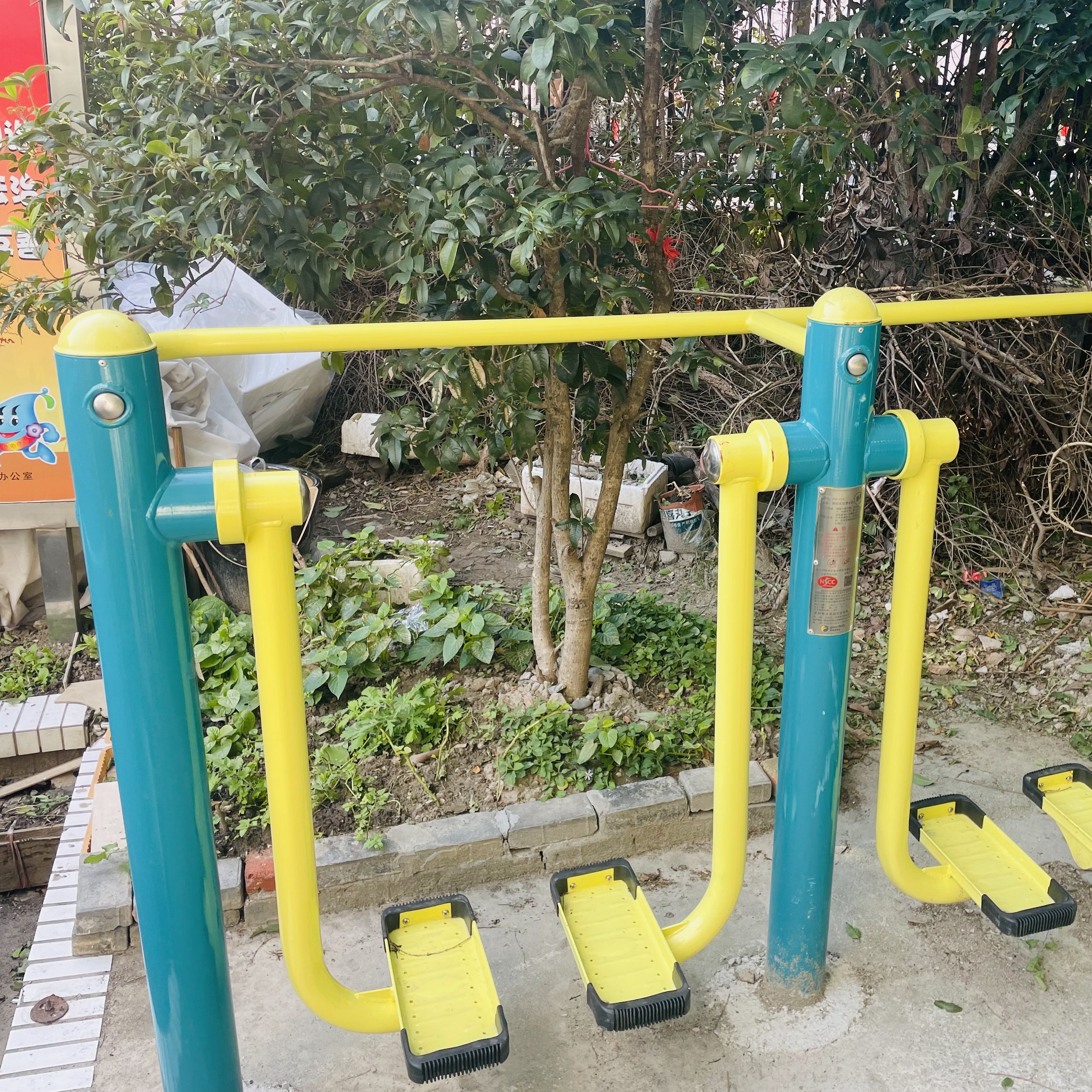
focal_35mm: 31
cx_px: 669
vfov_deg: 52.5
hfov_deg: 52.1
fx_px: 1106
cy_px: 541
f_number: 1.6
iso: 32
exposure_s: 1/254
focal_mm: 4.2
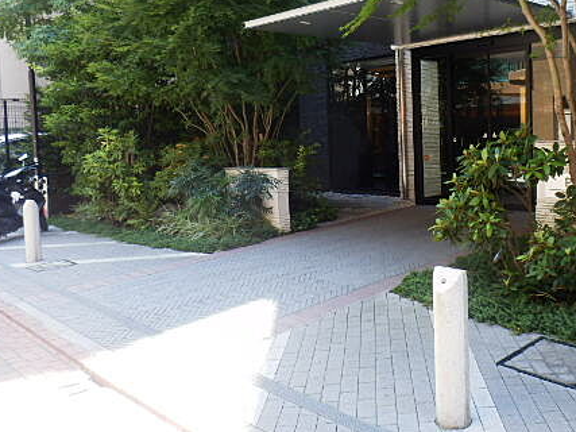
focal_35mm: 36
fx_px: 599
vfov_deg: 39.3
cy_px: 155
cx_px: 393
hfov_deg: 50.3
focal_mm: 4.2
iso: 80
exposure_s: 1/60
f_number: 3
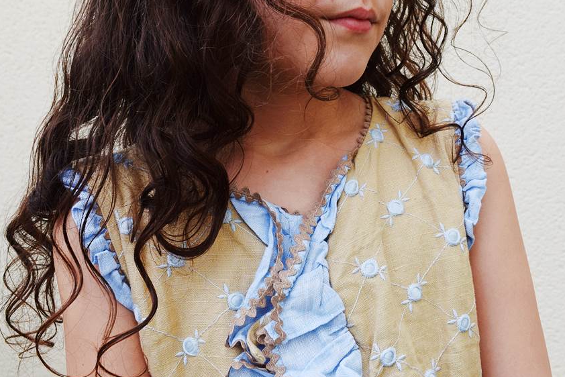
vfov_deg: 23.3
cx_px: 305
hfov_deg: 35.0
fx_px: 895
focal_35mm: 57
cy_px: 55
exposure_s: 1/250
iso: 220
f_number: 8
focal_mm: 20
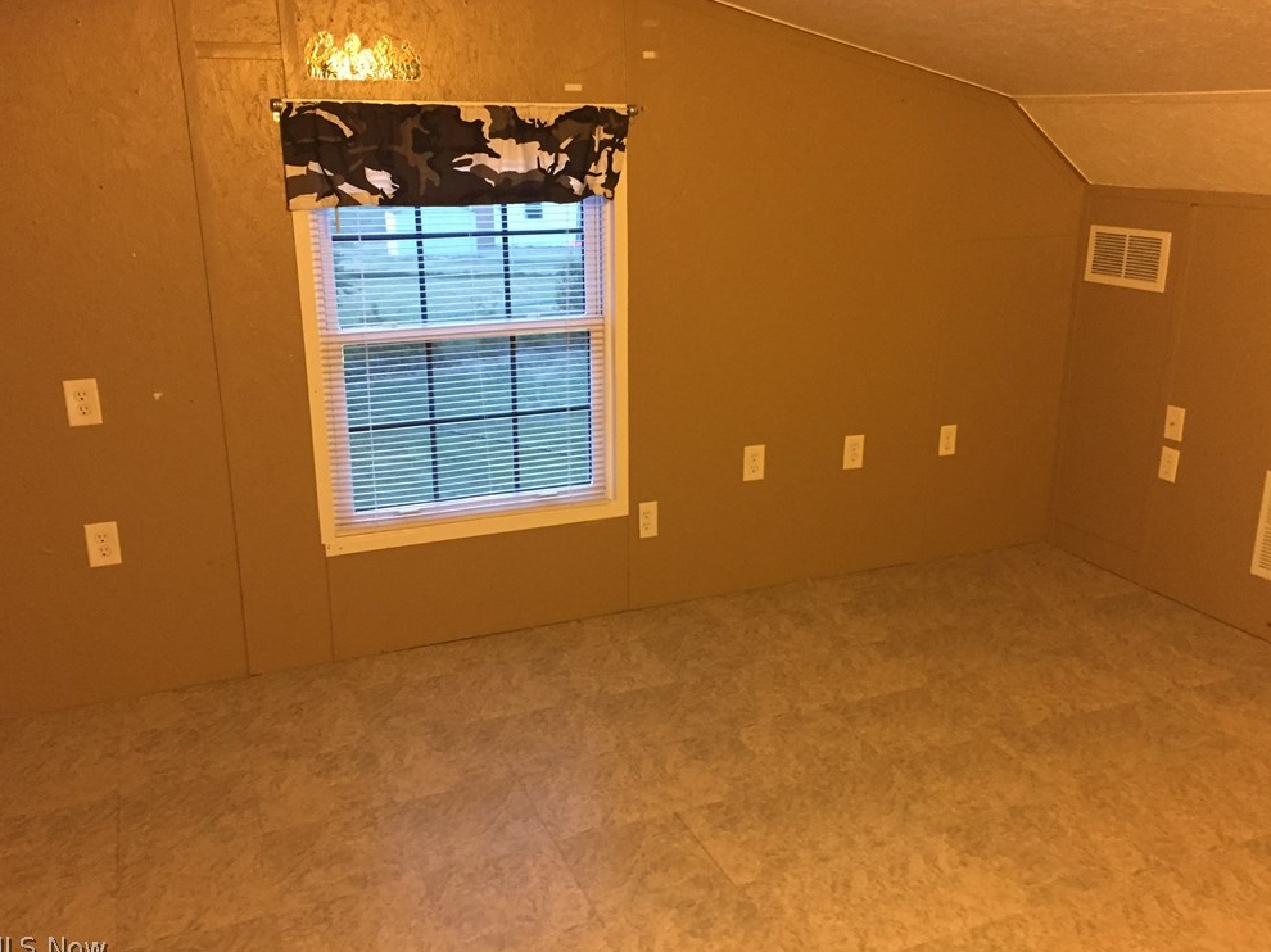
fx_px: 1101
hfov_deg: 60.0
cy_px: 476
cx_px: 630
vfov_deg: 46.8
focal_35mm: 30
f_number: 2.2
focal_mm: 4.15
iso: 250
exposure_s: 1/17
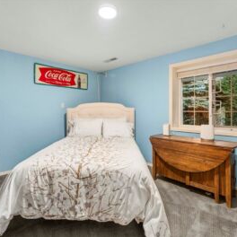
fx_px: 139
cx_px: 116
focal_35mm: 18
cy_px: 118
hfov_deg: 80.7
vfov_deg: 80.7
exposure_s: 1/2
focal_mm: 14
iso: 1000
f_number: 7.1
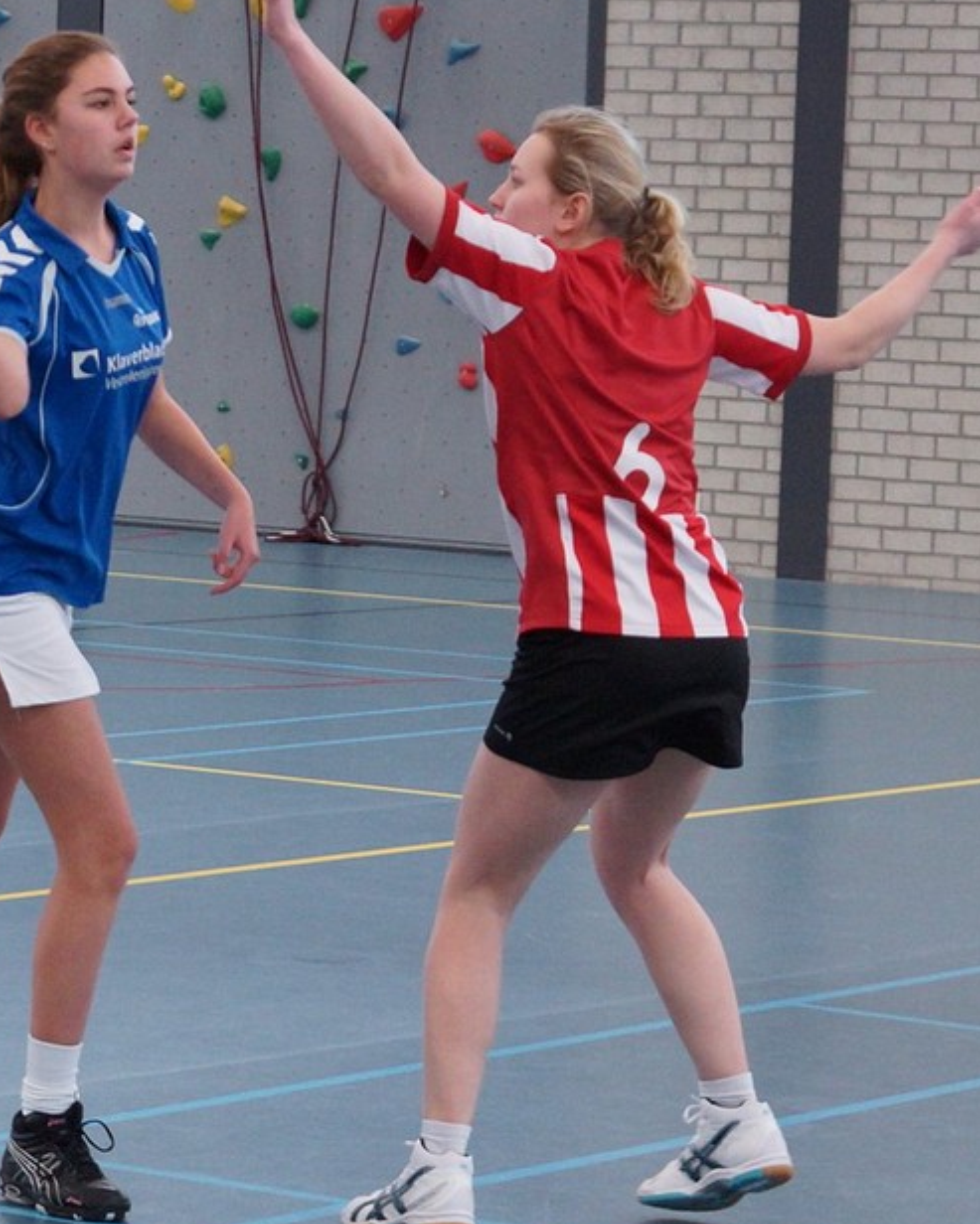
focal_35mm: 117
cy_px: 364
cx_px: 368
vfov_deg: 16.4
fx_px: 4241
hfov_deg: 13.2
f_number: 3.2
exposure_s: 1/250
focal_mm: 50
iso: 1250
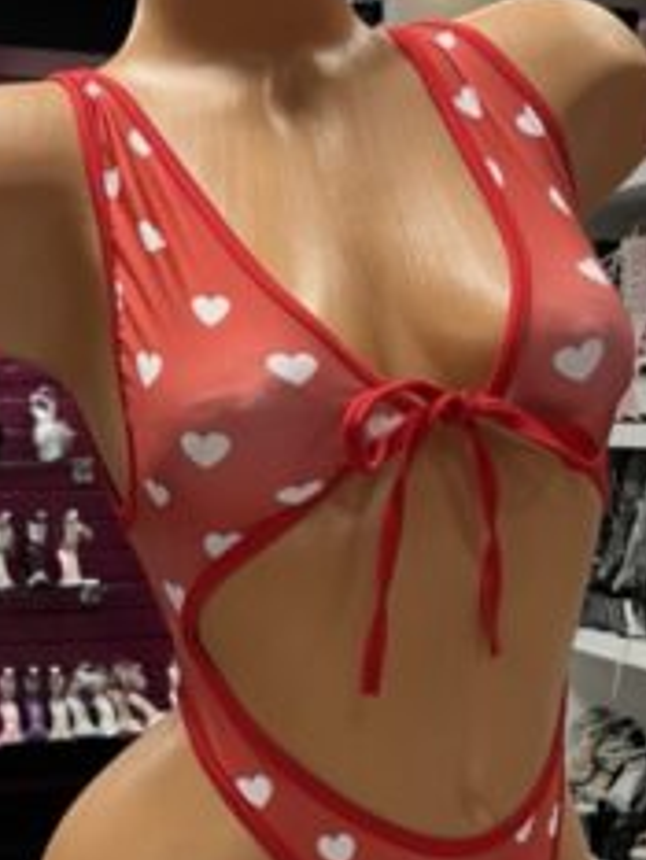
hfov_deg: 21.9
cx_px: 436
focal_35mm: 67
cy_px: 624
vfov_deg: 28.6
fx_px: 1666
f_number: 1.6
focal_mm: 5.1
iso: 100
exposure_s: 1/60
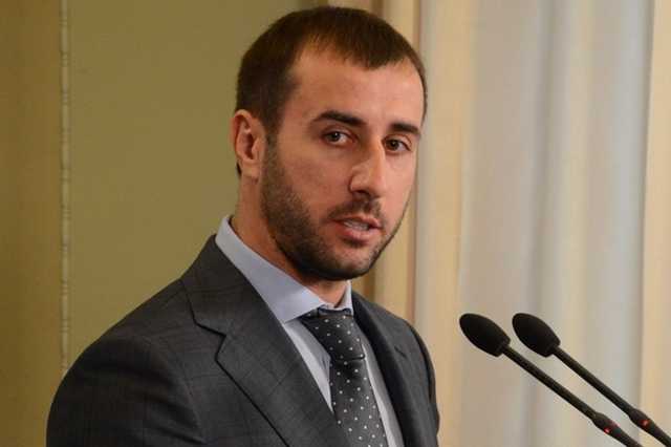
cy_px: 224
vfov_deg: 8.7
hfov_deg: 13.0
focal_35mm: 158
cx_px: 336
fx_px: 2934
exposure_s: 1/80
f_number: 8
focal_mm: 105
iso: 3200
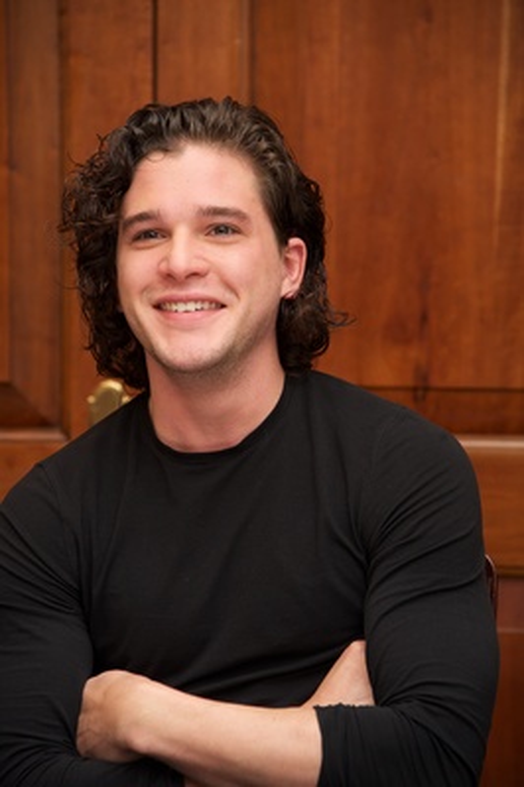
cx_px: 262
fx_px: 2624
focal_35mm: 120
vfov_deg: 17.1
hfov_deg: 11.4
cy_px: 394
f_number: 6.3
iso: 400
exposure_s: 1/60
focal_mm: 120
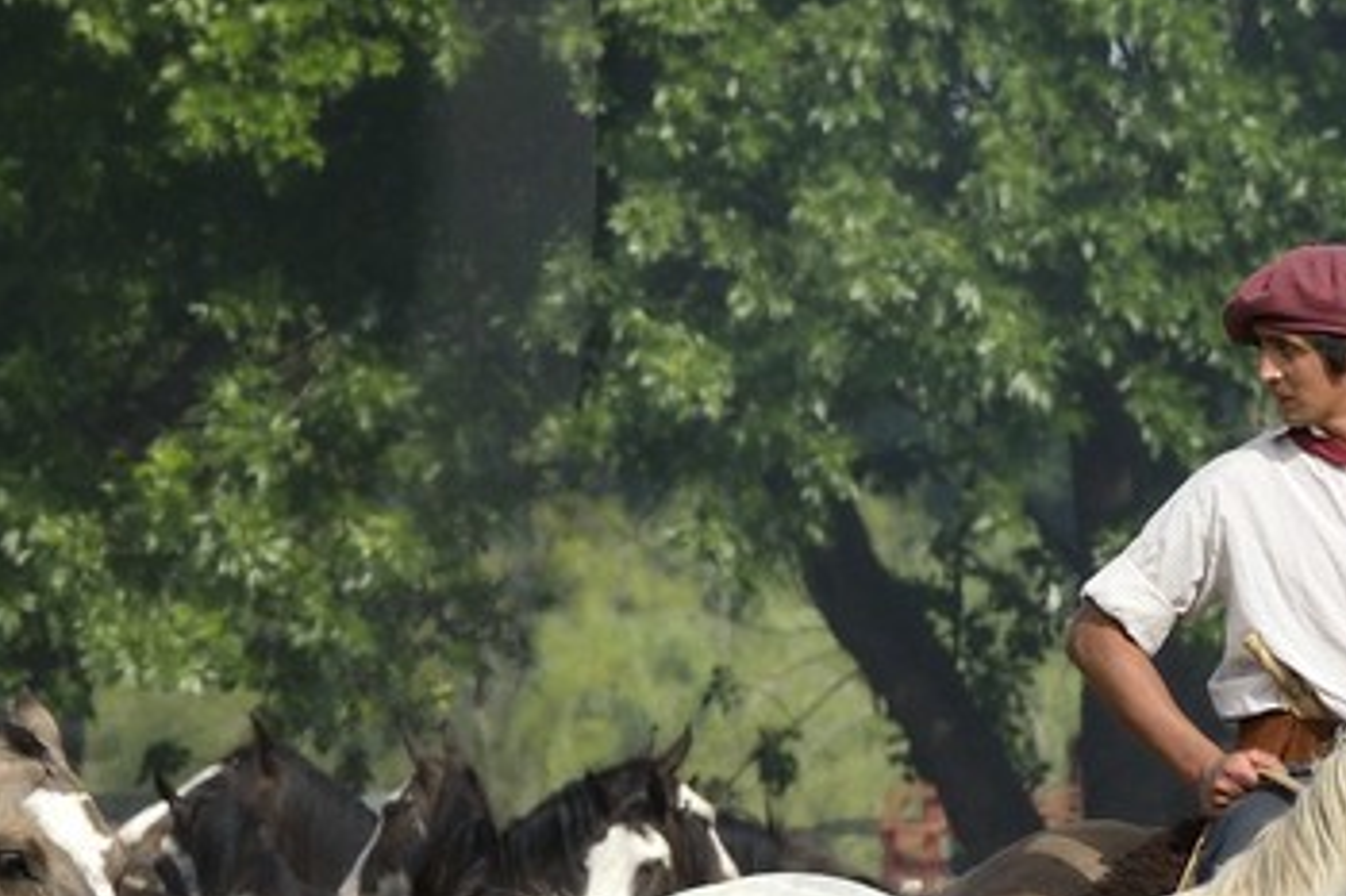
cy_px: 135
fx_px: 34193
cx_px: -992
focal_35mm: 915
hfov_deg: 2.2
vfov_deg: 1.5
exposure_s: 1/500
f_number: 9
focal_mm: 200
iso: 400
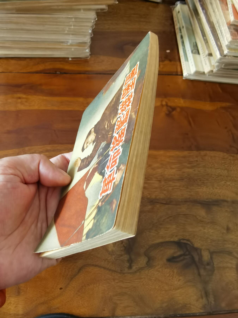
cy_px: 159
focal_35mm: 27
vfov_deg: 65.3
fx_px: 248
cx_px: 119
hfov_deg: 51.4
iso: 400
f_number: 2.2
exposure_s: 1/30
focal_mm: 2.26
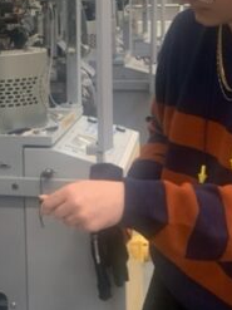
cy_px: 61
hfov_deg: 16.4
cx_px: -29
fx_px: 778
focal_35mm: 87
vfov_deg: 22.2
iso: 100
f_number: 1.8
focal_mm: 4.25
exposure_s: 1/108
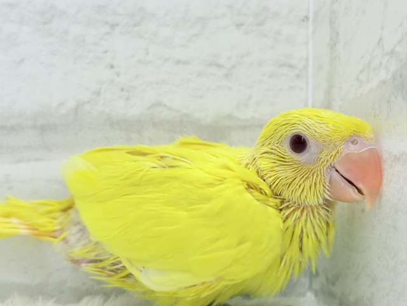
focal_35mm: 52
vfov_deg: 28.0
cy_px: 153
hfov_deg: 36.8
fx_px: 611
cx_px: 204
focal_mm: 5.96
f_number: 1.6
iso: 80
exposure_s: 1/100
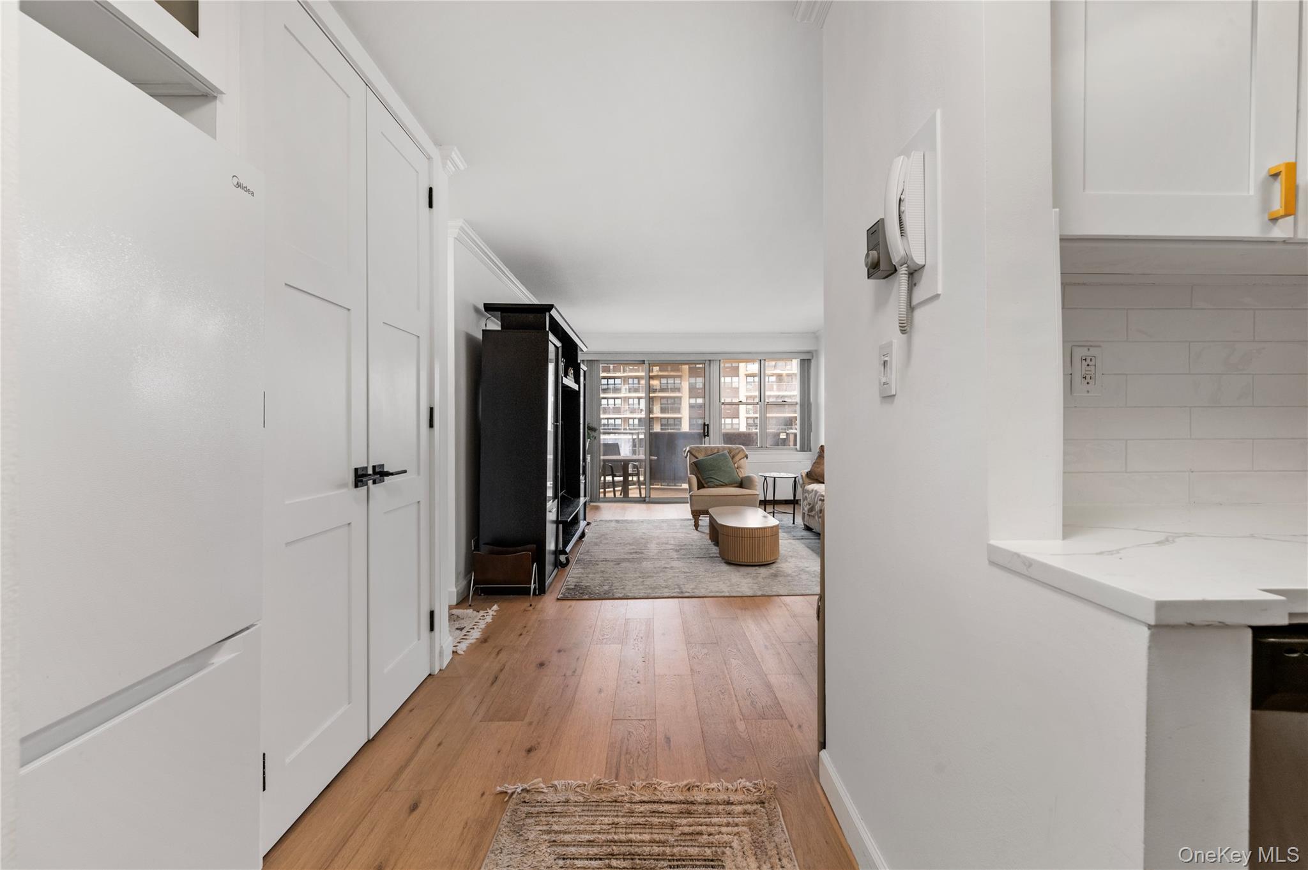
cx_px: 654
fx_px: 545
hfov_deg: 100.4
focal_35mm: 15
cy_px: 435
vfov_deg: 77.2
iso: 500
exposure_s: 1/15
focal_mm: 15
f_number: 8
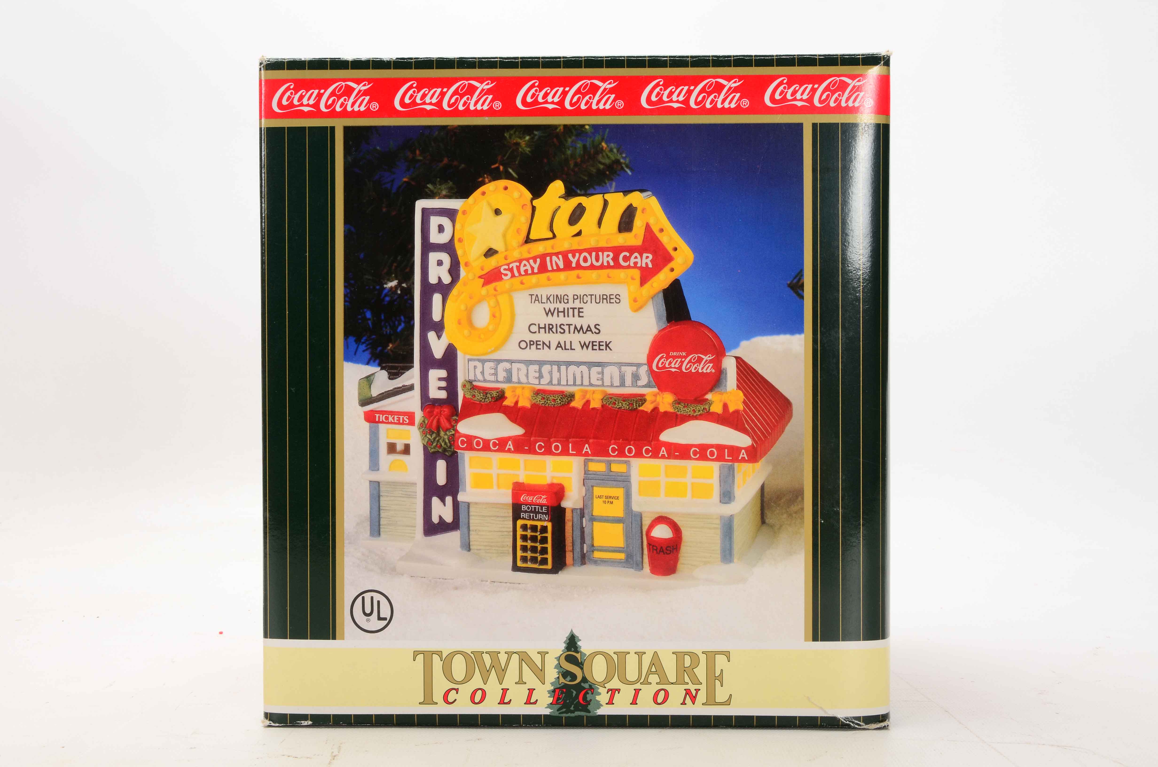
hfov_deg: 43.7
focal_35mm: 45
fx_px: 1445
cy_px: 384
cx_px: 579
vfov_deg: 29.7
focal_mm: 30
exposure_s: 1/160
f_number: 14
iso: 200
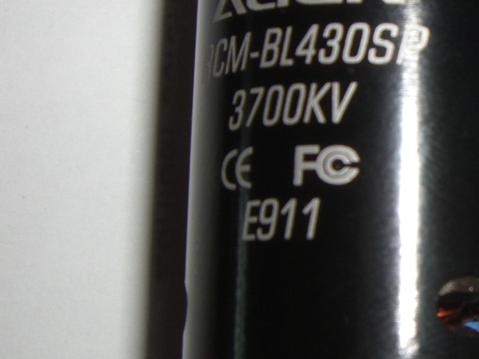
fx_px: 1370
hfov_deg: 19.0
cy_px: 83
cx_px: 534
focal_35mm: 99
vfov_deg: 14.9
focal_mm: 6.2
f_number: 4.3
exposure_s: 1/30
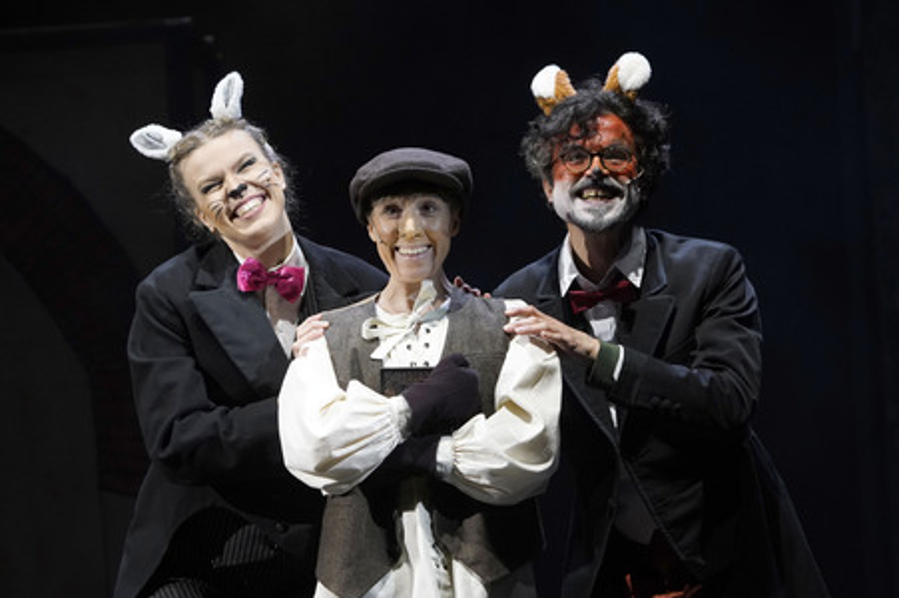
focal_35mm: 200
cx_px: 450
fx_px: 4991
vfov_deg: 6.9
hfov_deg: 10.3
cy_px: 299
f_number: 6.3
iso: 3200
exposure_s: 1/250
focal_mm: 200
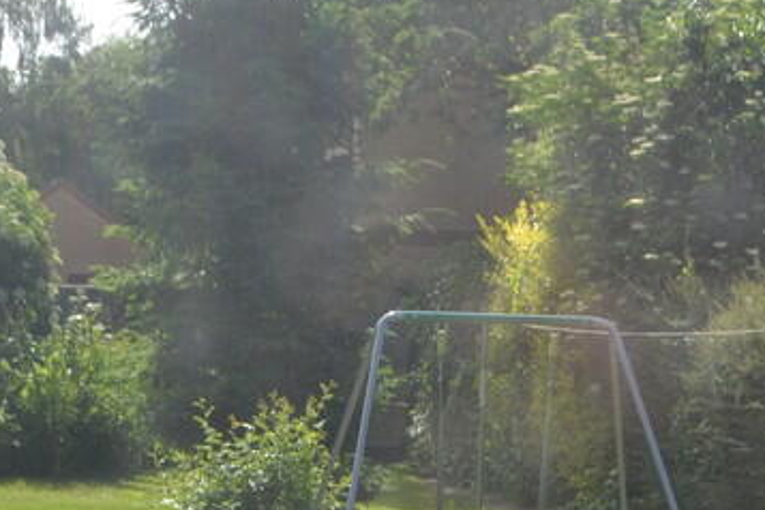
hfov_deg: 18.3
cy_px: 648
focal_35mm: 112
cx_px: 369
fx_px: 2380
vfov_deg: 11.9
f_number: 7.1
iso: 100
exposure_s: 1/200
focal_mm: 26
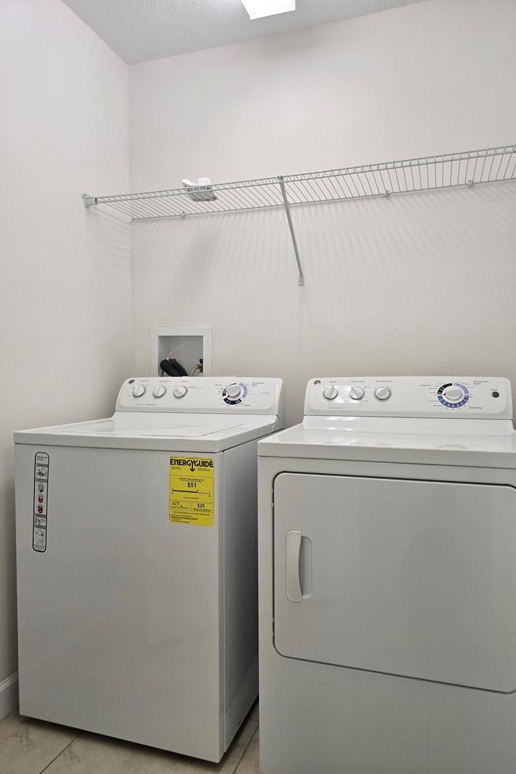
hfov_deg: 53.1
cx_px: 280
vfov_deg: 73.8
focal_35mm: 24
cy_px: 387
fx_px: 516
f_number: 1.7
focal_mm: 6.3
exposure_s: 1/120
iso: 125
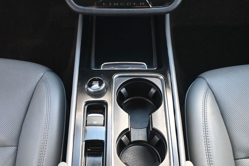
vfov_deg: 28.5
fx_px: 327
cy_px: 83
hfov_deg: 41.7
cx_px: 124
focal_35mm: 47
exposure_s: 1/125
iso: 2000
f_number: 5
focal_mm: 31.5
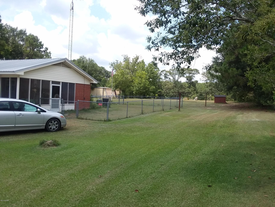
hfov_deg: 61.7
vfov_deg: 48.2
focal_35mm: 29
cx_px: 138
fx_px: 230
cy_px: 104
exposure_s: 1/942
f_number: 1.9
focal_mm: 2.47
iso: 40
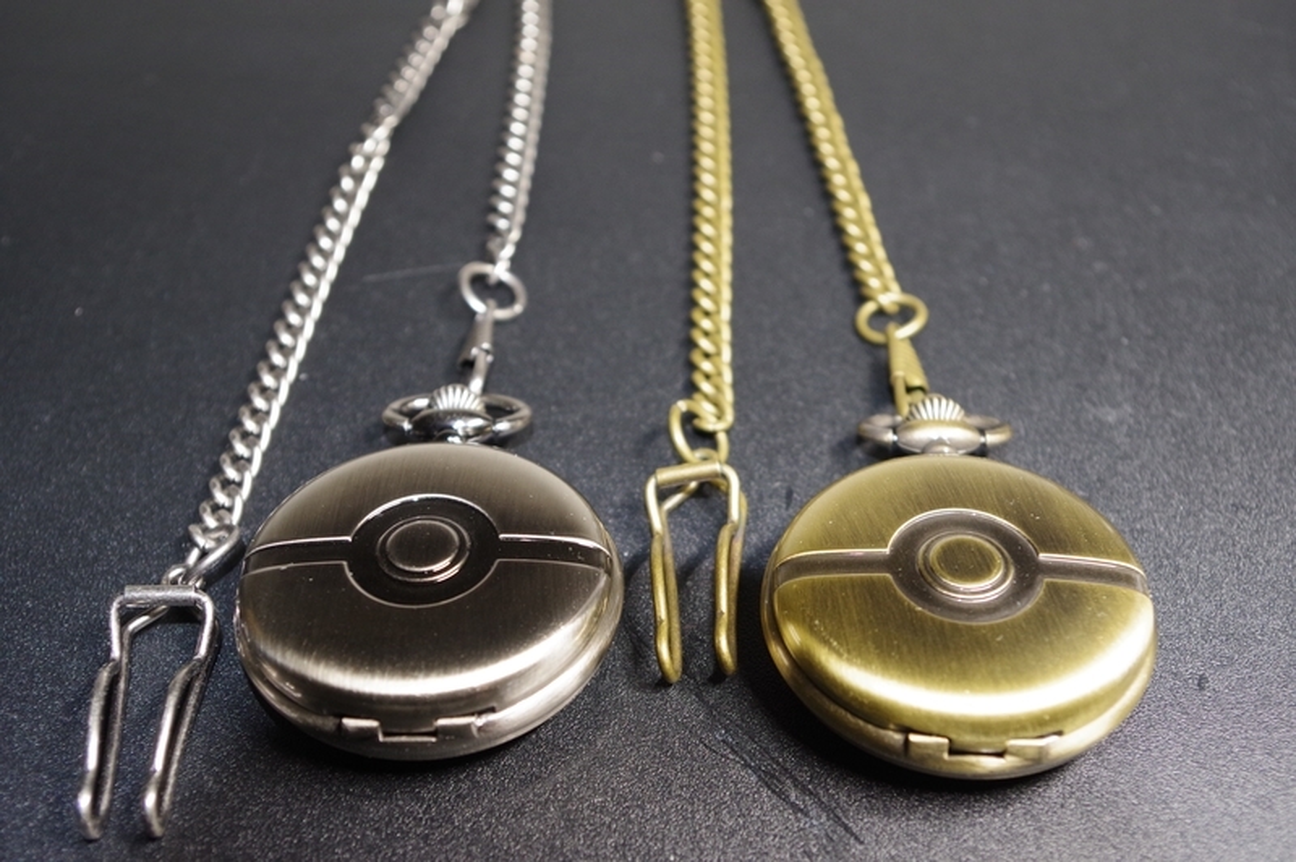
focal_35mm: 46
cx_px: 648
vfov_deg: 29.2
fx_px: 1655
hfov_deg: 42.8
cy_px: 431
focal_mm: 30.63
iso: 1600
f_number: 5.6
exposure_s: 1/25
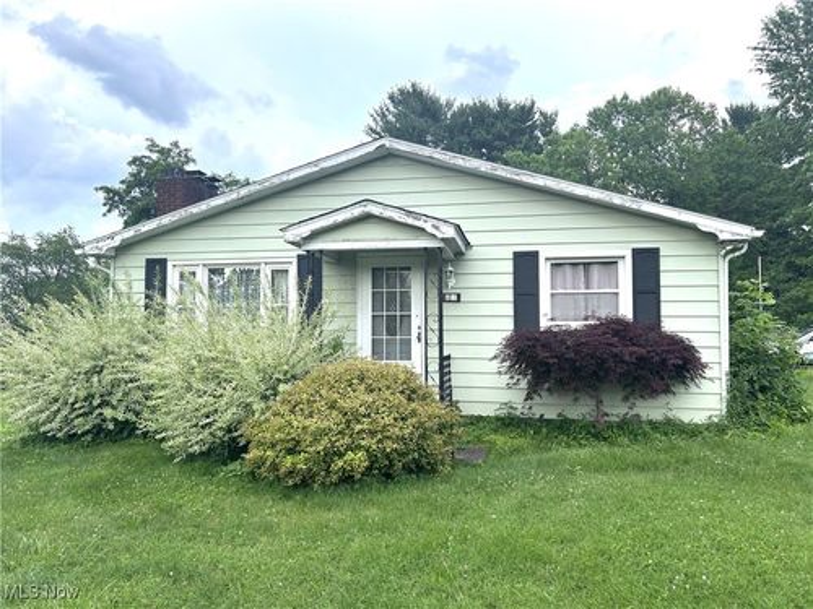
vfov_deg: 53.1
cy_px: 304
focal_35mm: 26
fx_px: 611
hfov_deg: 67.3
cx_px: 406
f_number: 1.5
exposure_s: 1/1431
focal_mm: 5.7
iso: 50
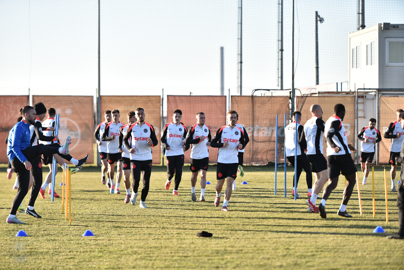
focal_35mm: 135
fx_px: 1516
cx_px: 202
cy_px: 135
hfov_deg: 15.2
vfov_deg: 10.2
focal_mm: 135
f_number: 2.8
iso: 250
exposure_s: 1/1250
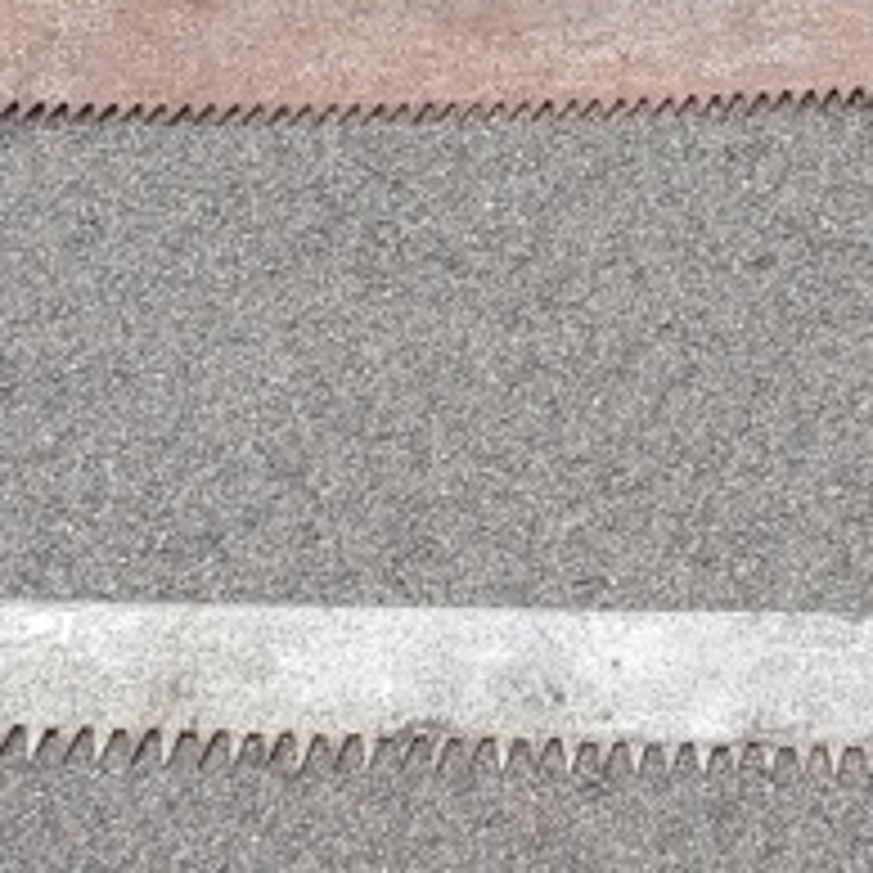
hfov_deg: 17.5
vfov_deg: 17.7
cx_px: 776
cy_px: 351
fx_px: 2796
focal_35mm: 98
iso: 51
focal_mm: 3.98
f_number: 1.8
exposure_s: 1/132
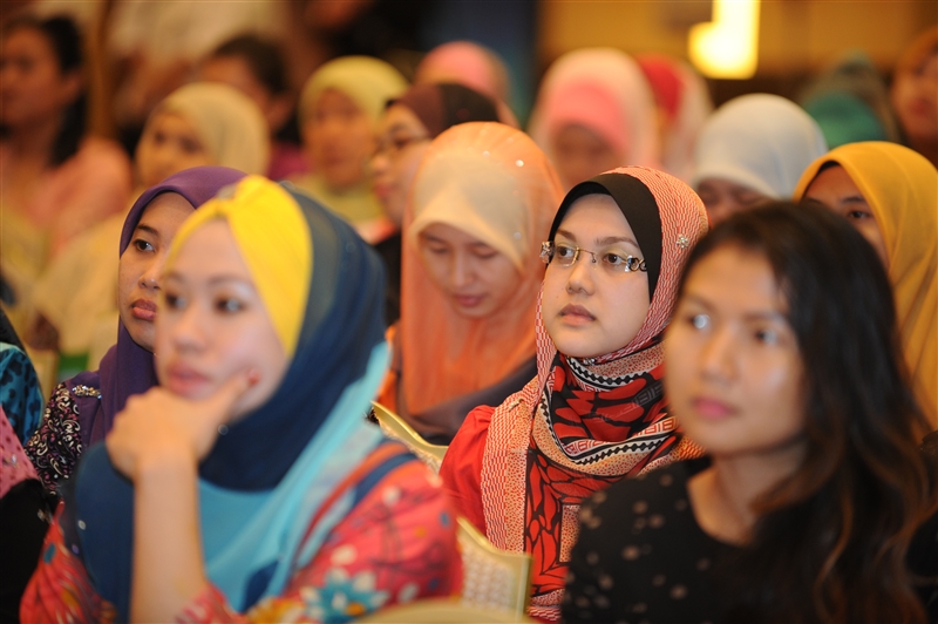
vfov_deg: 6.9
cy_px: 312
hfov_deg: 10.3
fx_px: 5207
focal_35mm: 200
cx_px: 469
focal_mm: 200
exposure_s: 1/50
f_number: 2.8
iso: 1000
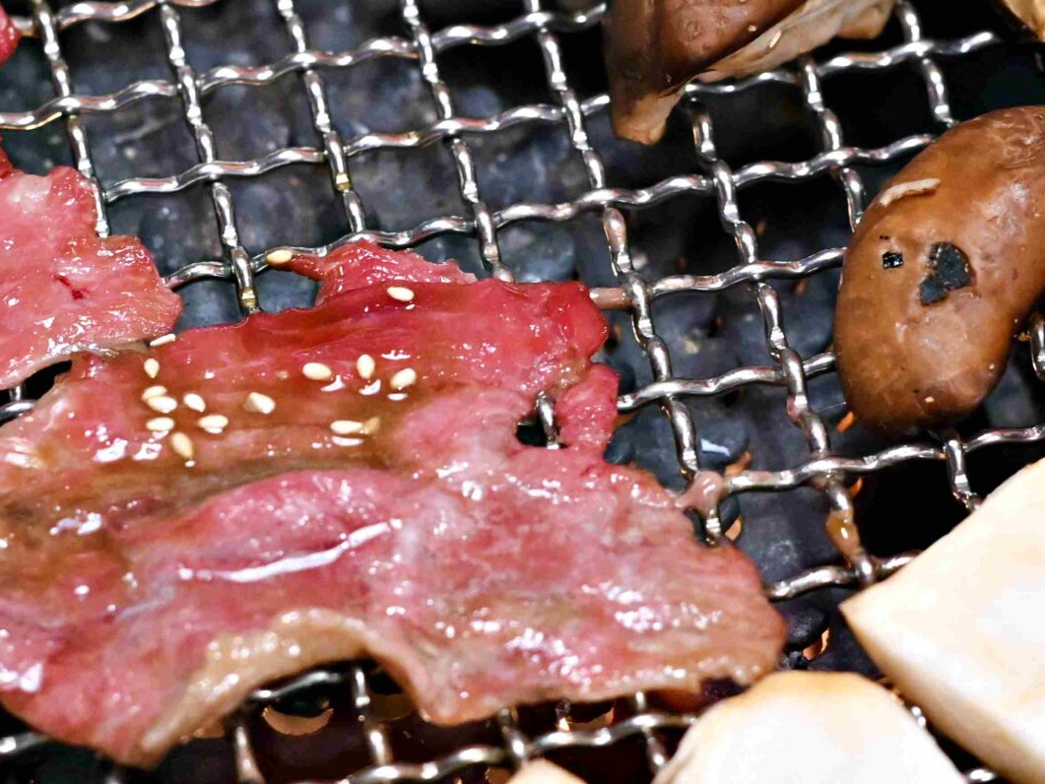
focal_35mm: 174
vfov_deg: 8.5
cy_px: 211
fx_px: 5253
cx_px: 277
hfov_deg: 11.3
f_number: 3.2
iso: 2800
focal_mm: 50
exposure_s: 1/160
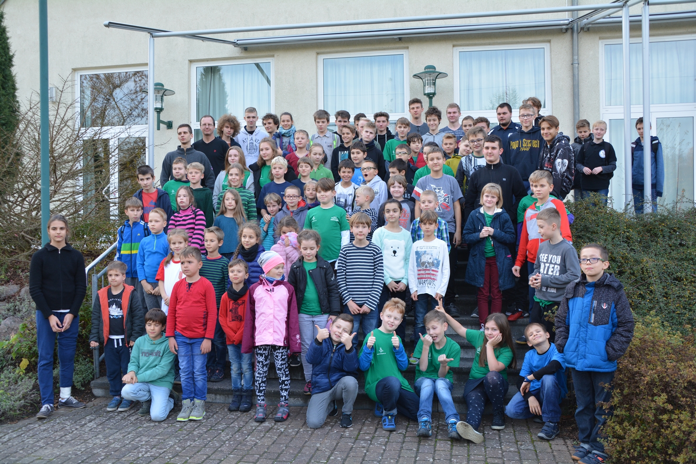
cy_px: 232
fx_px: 638
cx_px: 348
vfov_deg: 40.0
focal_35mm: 33
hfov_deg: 57.2
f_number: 5.6
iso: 400
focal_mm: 22
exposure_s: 1/125
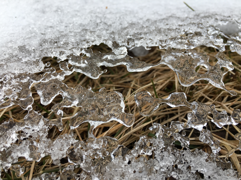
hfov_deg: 61.7
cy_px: 90
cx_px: 120
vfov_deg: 48.2
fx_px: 202
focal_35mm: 29
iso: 25
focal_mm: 4.15
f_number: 2.2
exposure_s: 1/120
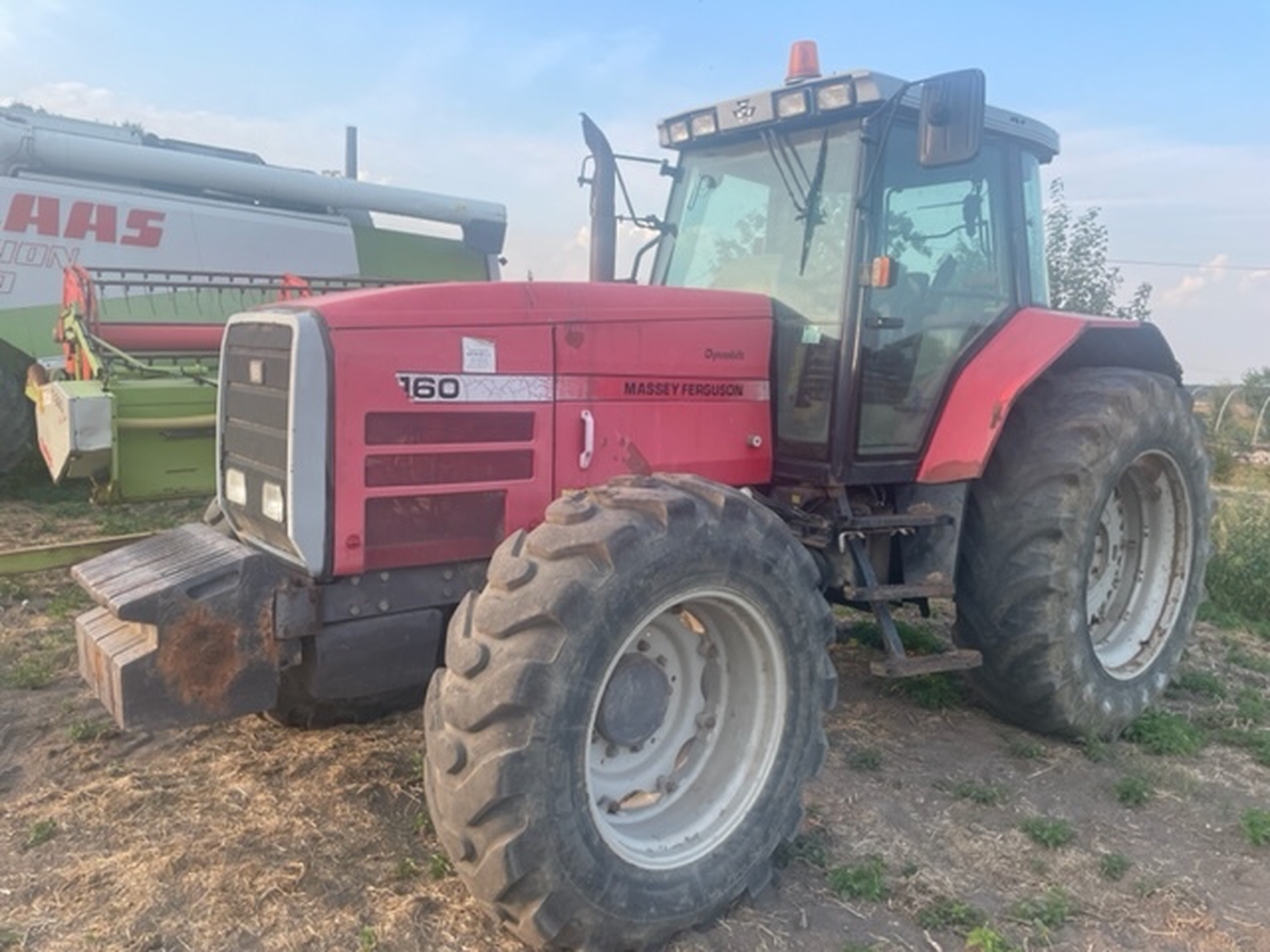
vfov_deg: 53.1
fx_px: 954
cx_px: 635
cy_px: 476
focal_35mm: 26
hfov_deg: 67.3
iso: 32
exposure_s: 1/590
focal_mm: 4.2
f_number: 1.6
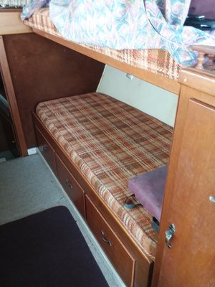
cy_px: 144
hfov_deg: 48.2
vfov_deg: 61.7
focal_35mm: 29
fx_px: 240
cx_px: 108
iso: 100
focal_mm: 2.47
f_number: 1.9
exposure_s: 1/30
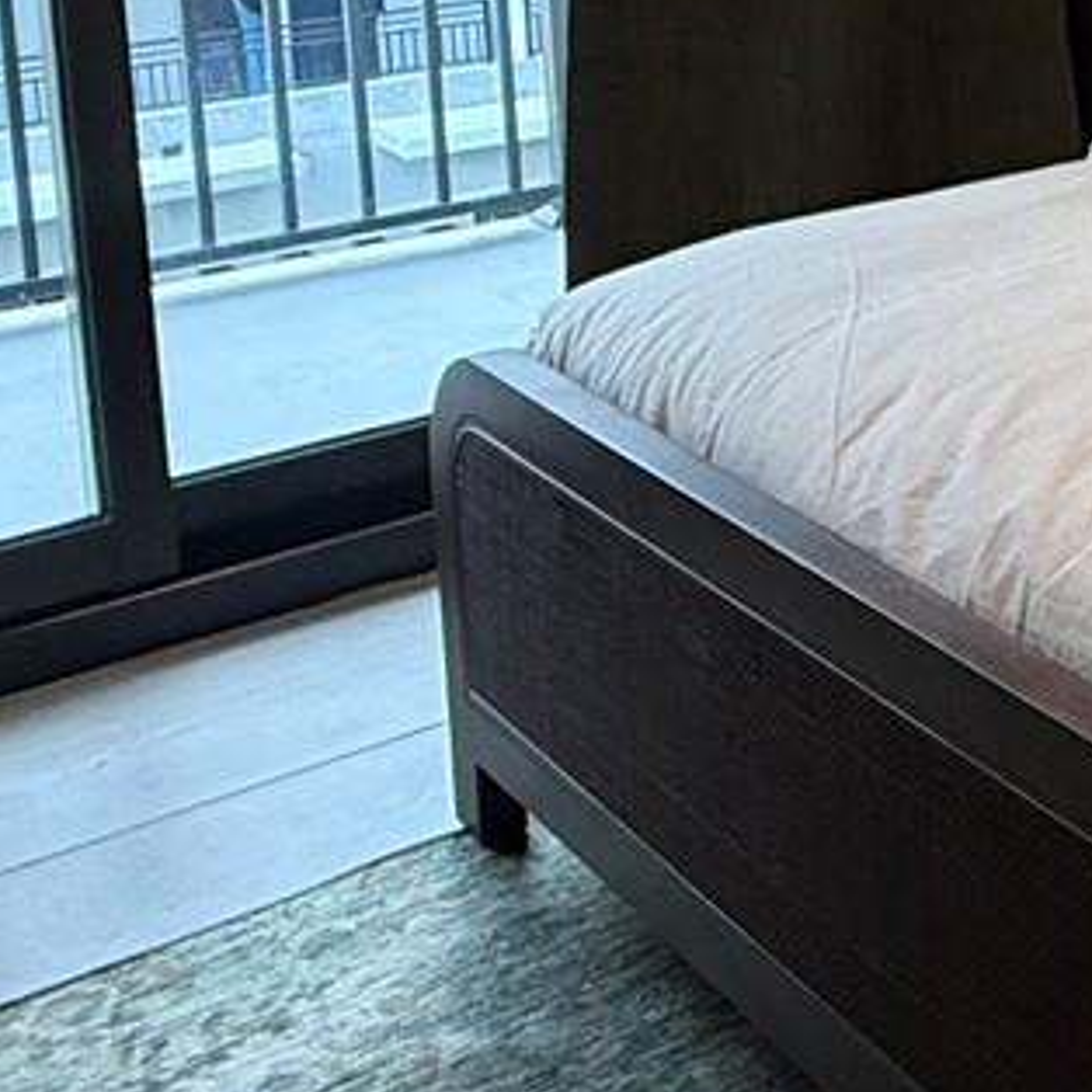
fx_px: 2248
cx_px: 1833
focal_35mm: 63
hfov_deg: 20.9
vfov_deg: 25.3
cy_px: -122
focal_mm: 2.22
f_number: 2.2
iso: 250
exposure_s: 1/60
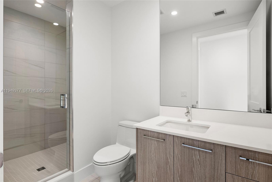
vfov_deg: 67.4
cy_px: 91
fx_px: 136
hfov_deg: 90.0
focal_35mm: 18
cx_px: 136
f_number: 8
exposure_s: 1/50
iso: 400
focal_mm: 12
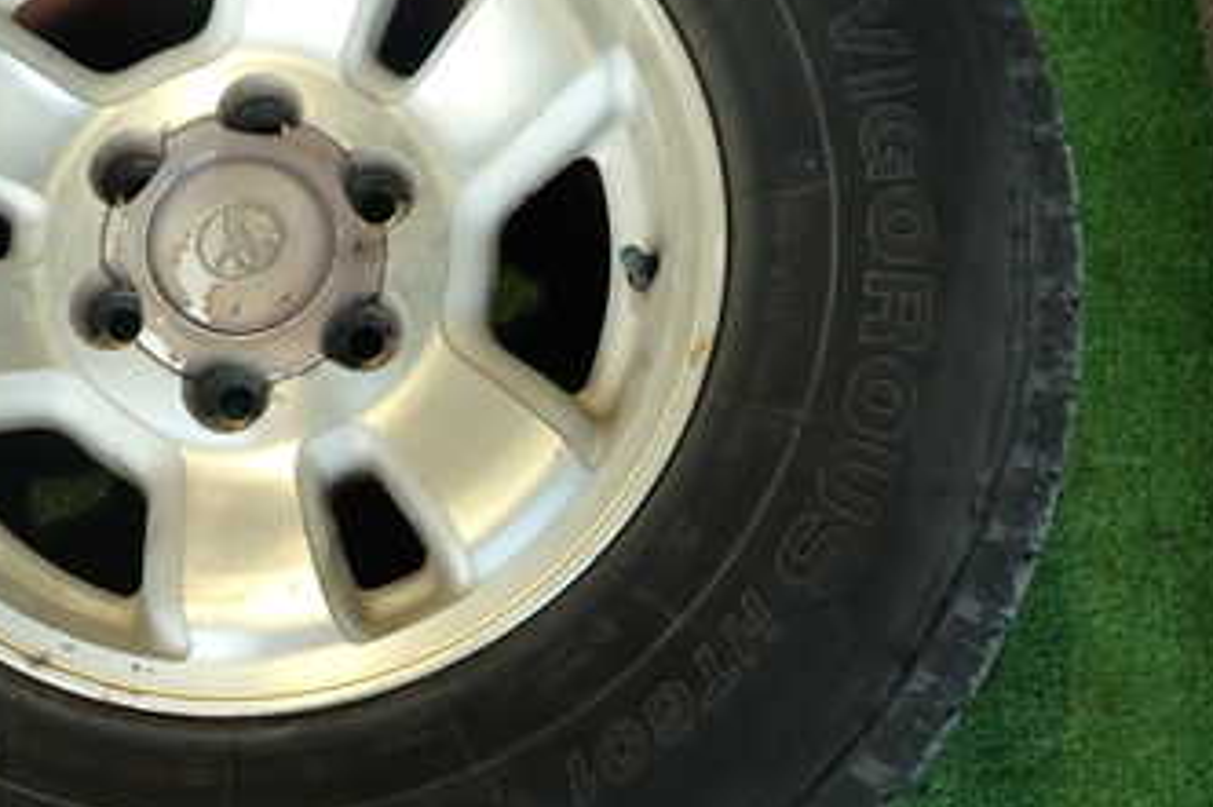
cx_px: 289
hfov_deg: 40.6
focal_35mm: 47
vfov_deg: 28.6
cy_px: 325
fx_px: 1583
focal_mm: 4.5
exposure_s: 1/60
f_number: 2
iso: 200
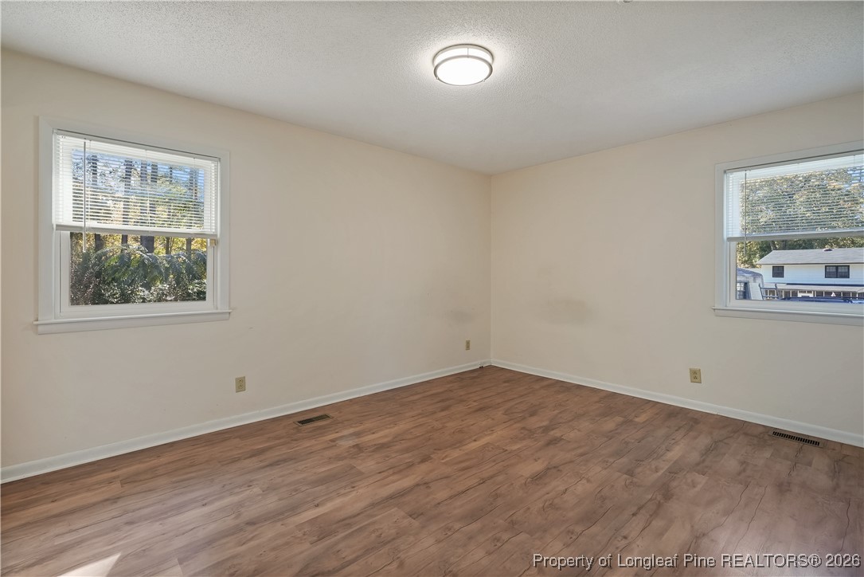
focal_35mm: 16
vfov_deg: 73.8
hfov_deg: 96.7
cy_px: 288
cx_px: 432
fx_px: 384
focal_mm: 16
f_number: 7.1
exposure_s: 1/8
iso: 500
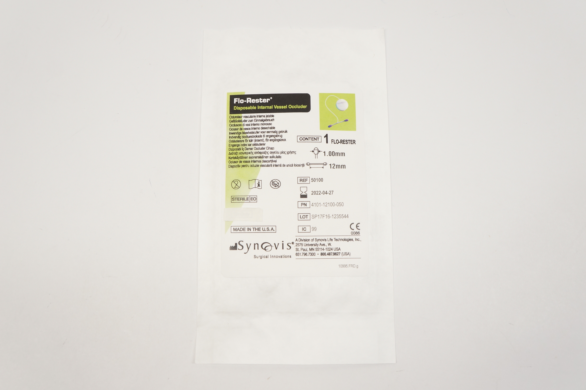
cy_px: 195
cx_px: 293
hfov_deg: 55.2
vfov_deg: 38.3
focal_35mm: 34
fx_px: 561
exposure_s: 1/100
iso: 400
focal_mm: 23
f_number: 5.6
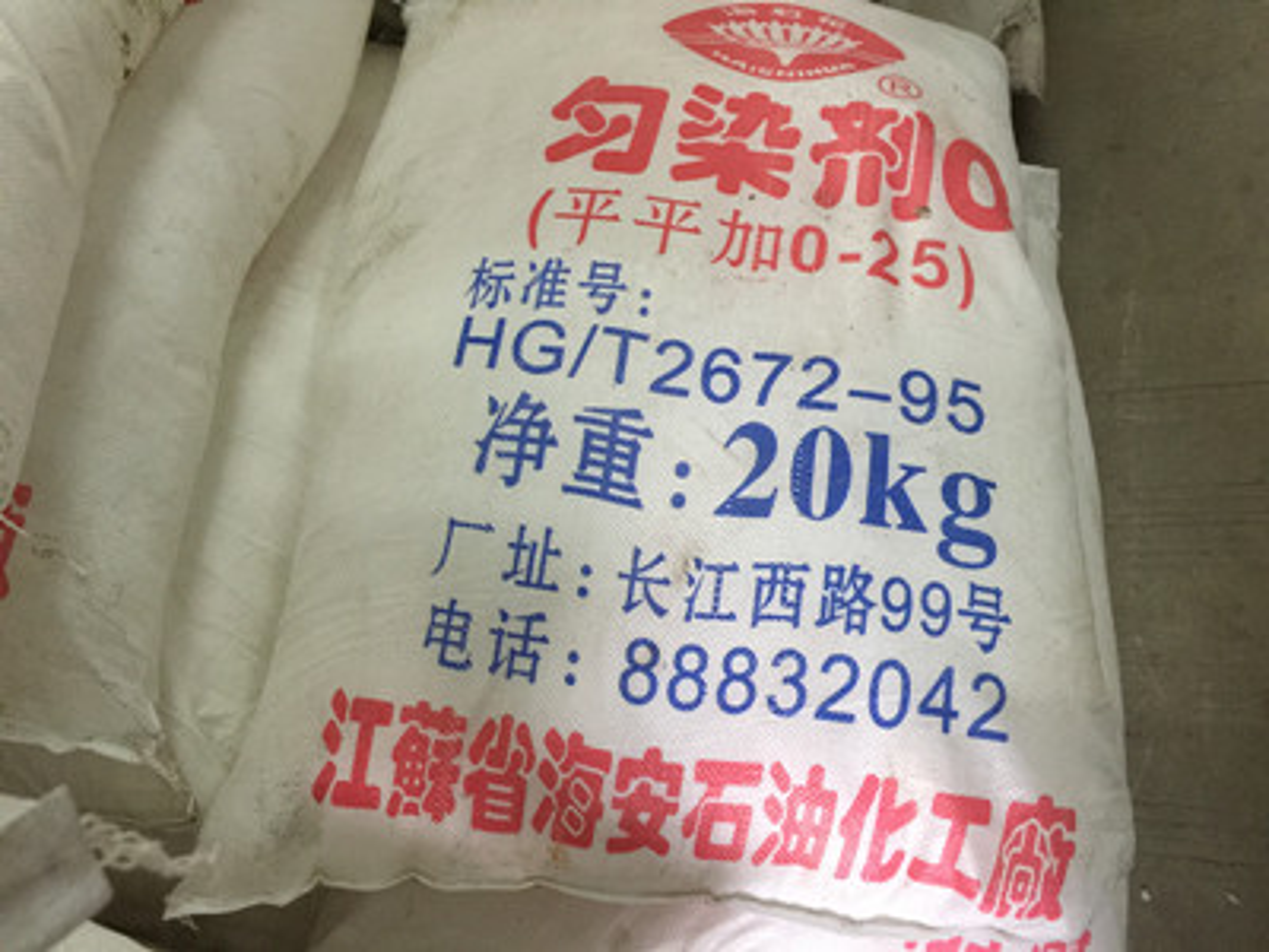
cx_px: 634
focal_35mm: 29
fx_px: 1063
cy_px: 476
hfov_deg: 61.7
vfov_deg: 48.2
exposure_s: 1/10
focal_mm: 4.15
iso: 100
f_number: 2.2
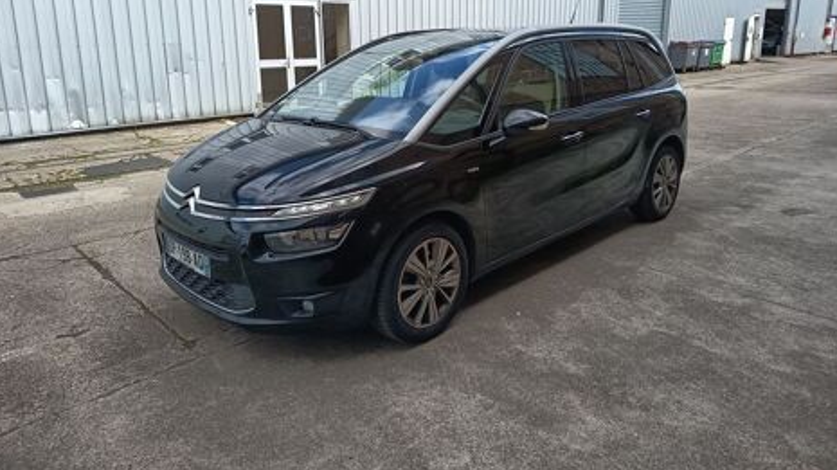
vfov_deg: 42.4
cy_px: 166
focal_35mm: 27
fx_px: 599
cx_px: 421
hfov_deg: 69.9
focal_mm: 5.24
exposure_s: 1/184
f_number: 1.7
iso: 50
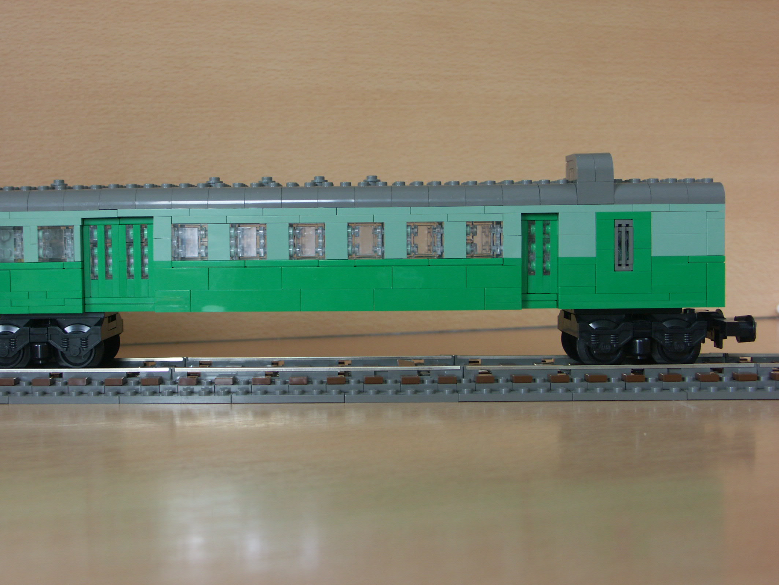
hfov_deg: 40.3
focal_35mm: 47
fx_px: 1058
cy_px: 274
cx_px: 317
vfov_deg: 30.9
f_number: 2.8
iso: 100
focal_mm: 10.03
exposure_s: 1/25
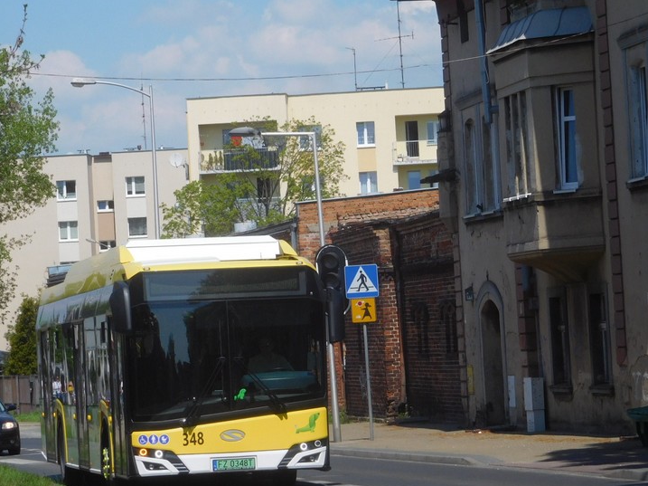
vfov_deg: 9.4
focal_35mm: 157
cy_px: 276
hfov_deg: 12.6
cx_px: 246
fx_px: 2938
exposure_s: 1/1000
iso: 125
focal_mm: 22.3
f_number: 5
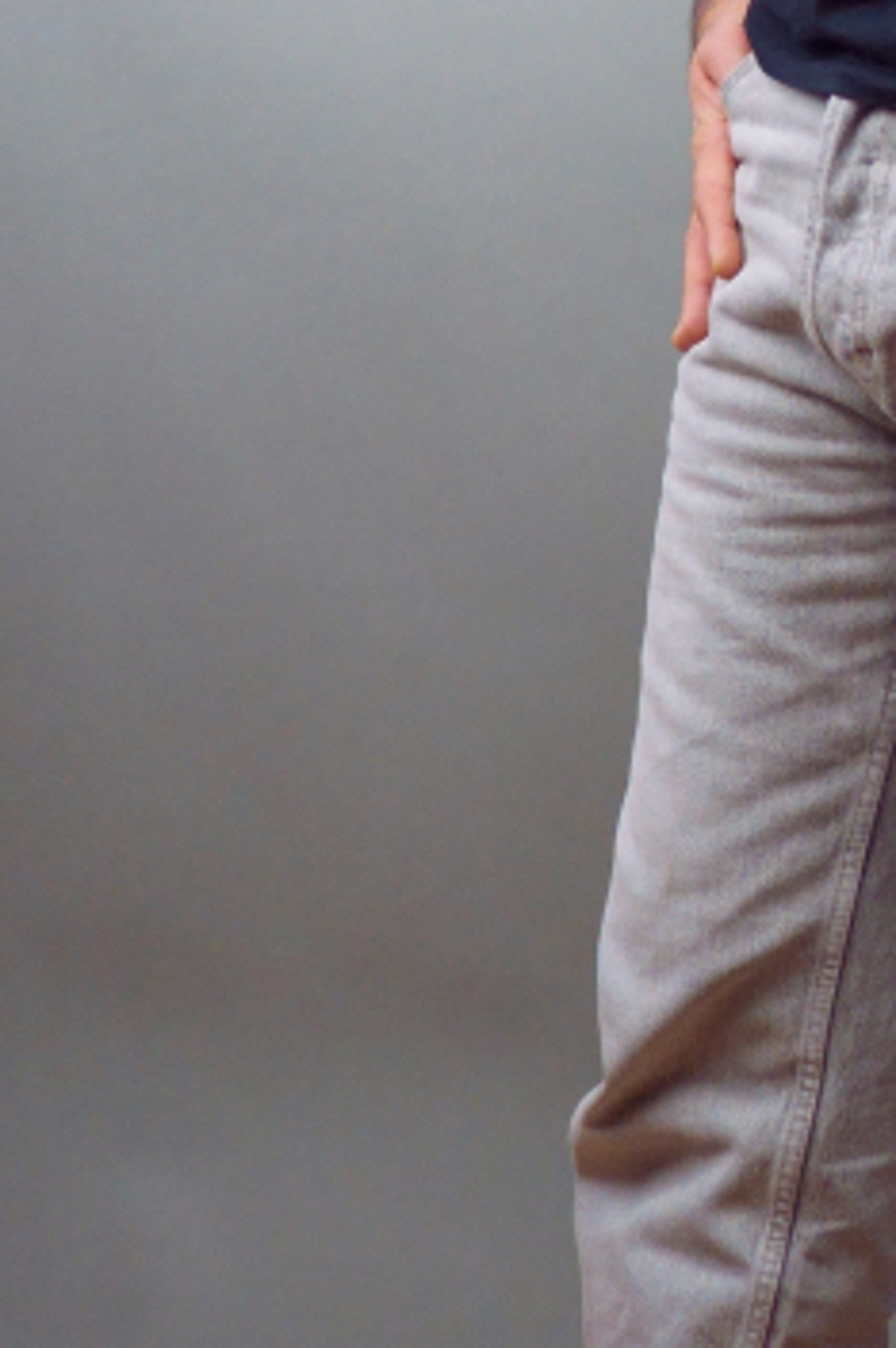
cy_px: -4
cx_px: 1053
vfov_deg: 17.3
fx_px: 4339
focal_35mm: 116
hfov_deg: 11.6
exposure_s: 1/250
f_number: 5.6
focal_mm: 34
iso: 2000
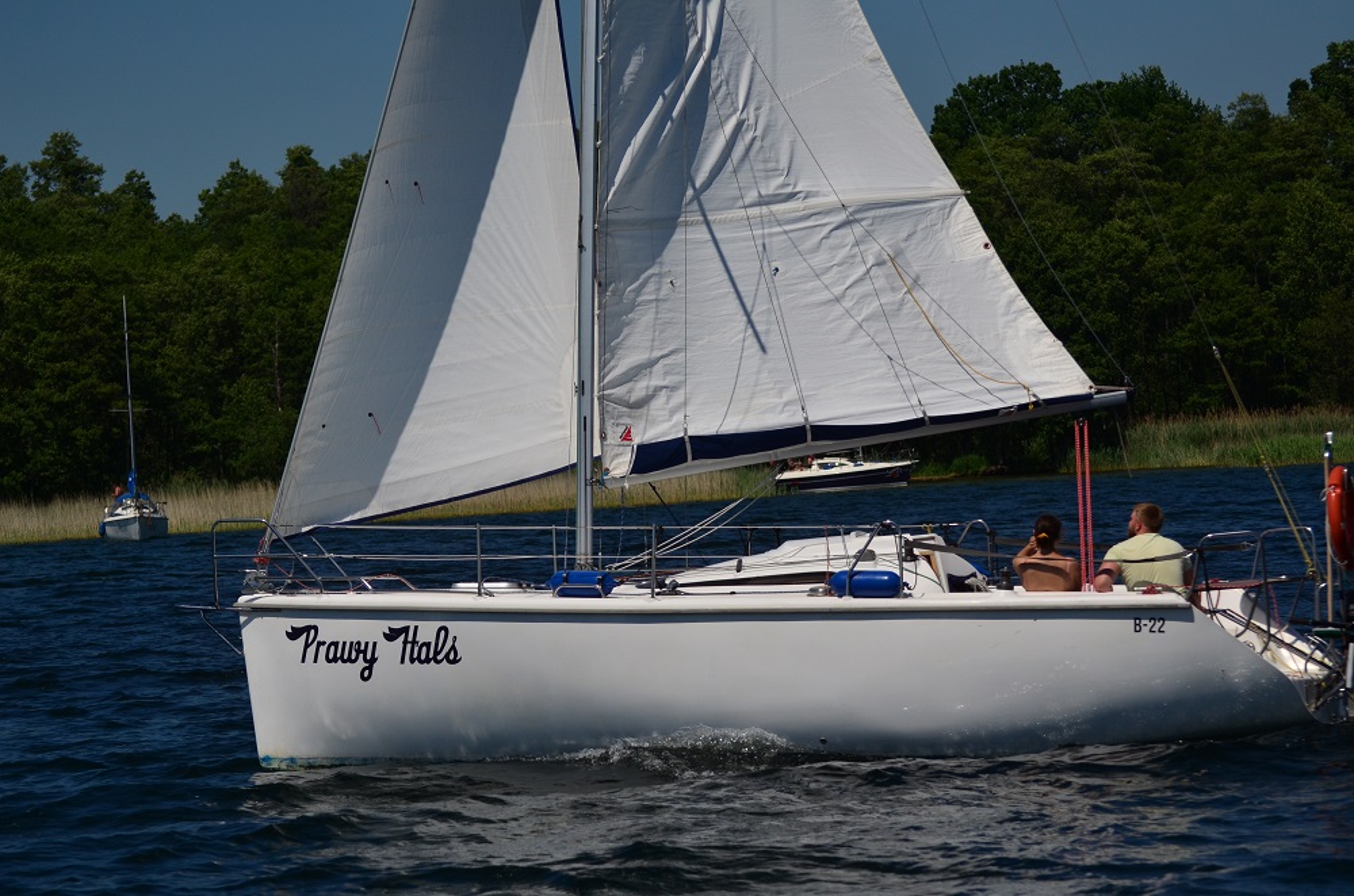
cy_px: 448
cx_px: 677
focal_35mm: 142
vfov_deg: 9.6
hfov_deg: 14.4
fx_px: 5348
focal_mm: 95
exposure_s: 1/8000
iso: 250
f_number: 4.5
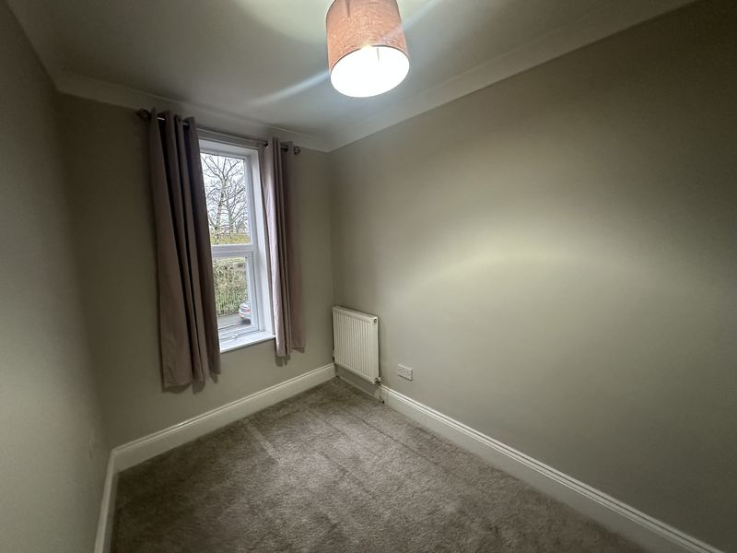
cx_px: 368
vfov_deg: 85.7
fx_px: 298
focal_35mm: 14
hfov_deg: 102.1
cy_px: 276
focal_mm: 2.22
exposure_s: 1/50
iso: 640
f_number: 2.2
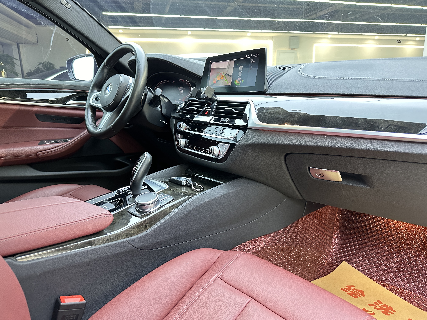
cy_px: 160
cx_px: 214
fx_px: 296
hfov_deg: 71.6
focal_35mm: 24
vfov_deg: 56.8
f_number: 1.78
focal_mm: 6.86
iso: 500
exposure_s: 1/49
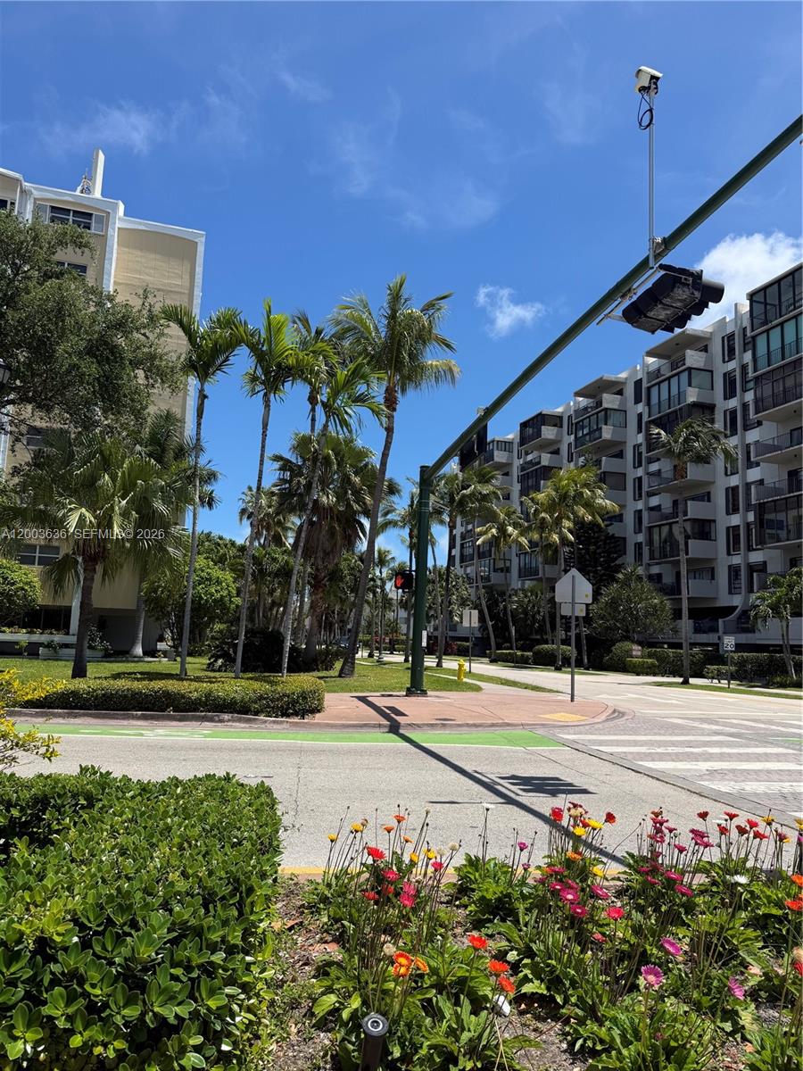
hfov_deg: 56.8
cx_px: 402
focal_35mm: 24
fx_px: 742
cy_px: 536
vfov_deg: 71.6
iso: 80
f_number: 1.78
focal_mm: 6.76
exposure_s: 1/4673
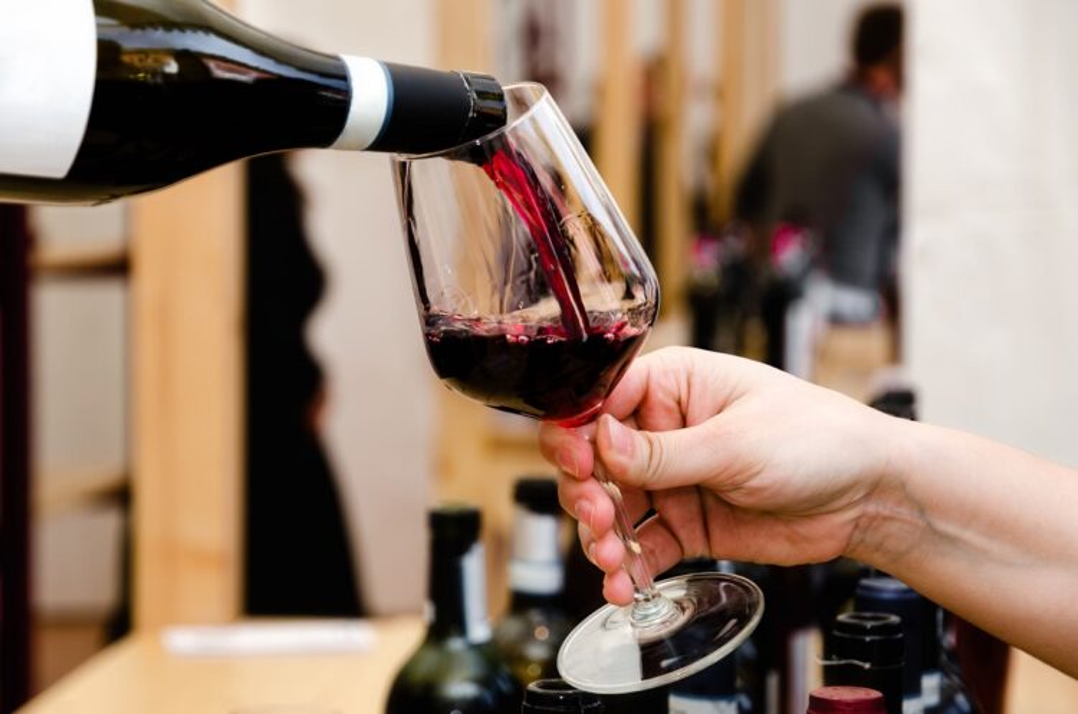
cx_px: 539
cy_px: 357
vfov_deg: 11.7
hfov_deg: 17.5
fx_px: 3497
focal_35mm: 117
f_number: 5.6
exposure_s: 1/200
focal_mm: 78
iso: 200
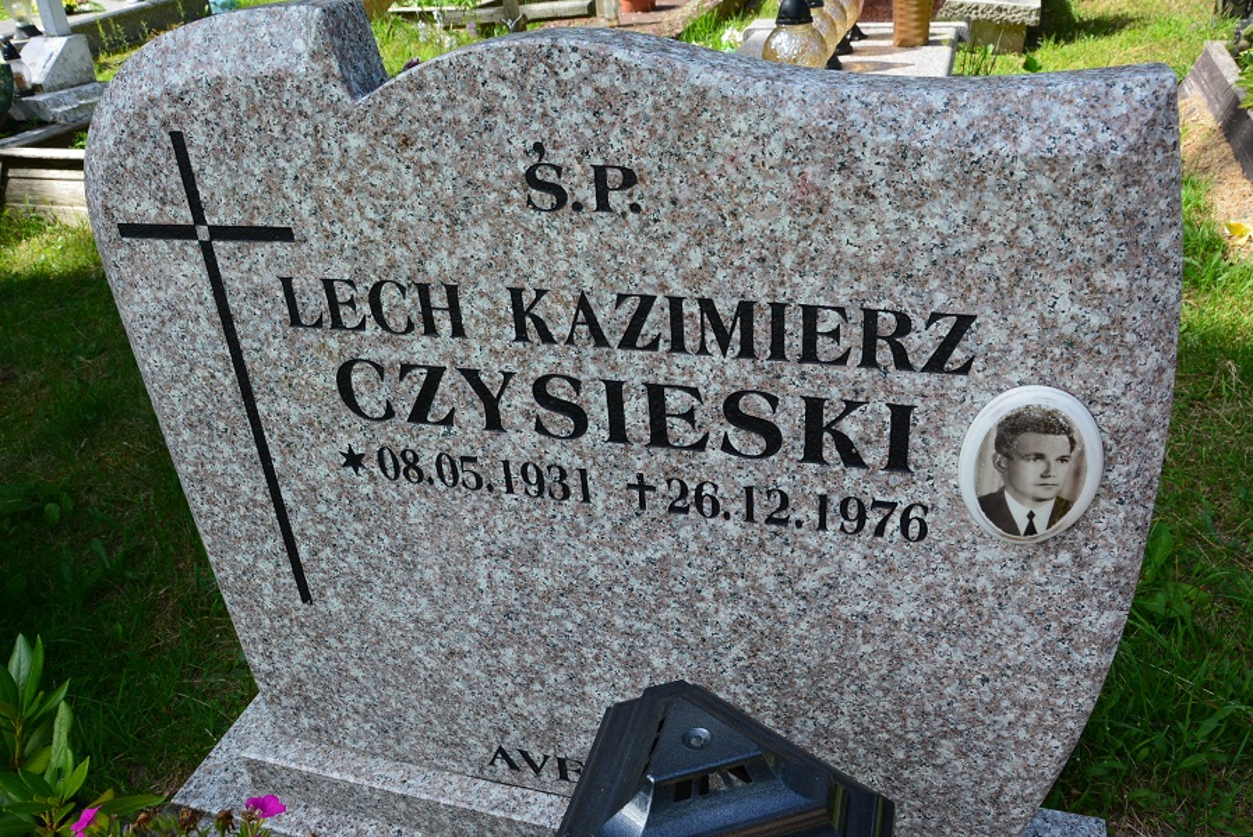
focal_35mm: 32
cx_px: 626
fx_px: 1097
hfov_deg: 59.5
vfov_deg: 41.8
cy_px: 418
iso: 200
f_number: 11
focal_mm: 21
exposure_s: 1/100
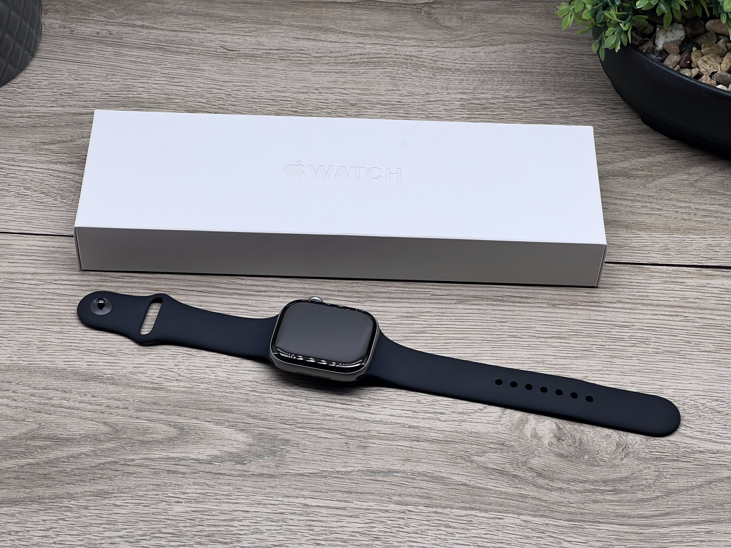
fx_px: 1626
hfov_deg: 25.3
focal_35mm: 77
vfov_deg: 19.1
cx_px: 366
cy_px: 274
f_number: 2.8
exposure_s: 1/100
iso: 40
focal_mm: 9
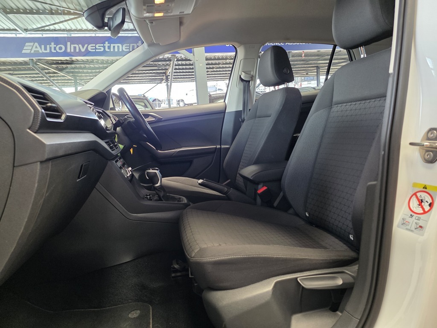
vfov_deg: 58.9
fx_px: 290
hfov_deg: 73.9
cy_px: 164
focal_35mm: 23
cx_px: 218
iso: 200
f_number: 1.7
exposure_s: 1/100
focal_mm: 6.25
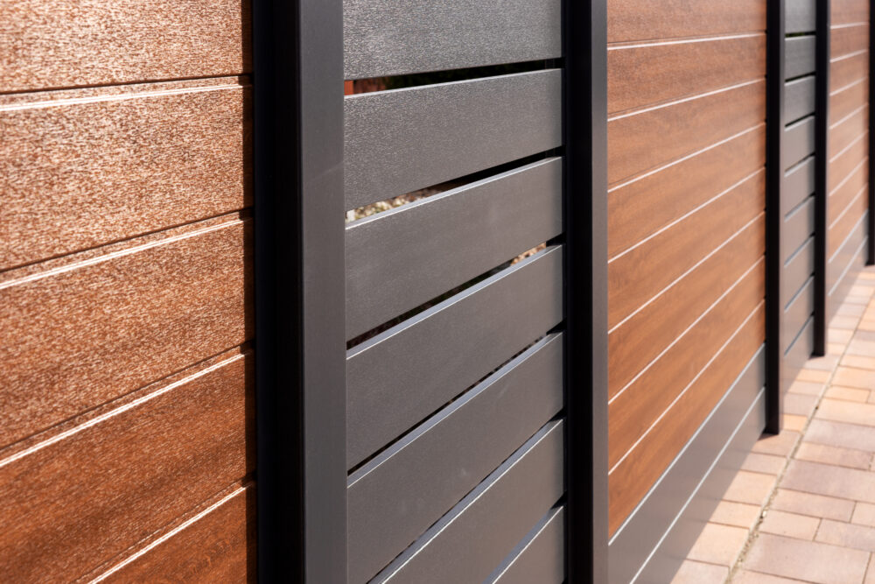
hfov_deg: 43.6
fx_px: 1094
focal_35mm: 45
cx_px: 438
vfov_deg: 29.9
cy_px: 292
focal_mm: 45
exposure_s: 1/160
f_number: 6.3
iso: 100
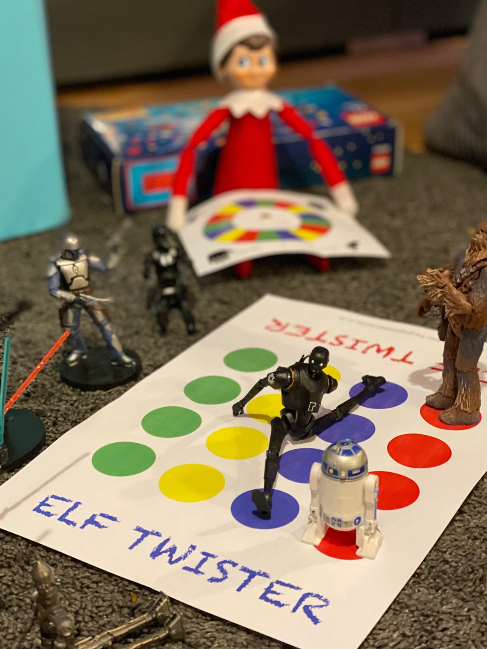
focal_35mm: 59
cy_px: 321
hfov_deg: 24.8
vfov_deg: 32.7
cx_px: 228
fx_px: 1107
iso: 400
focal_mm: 6
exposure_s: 1/26
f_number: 2
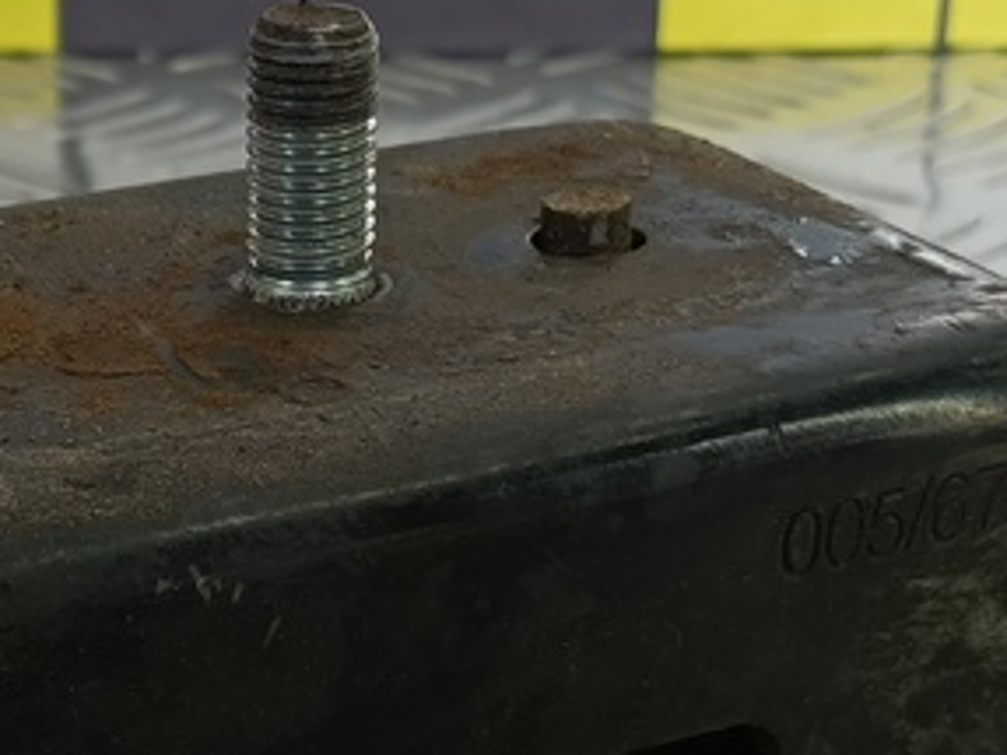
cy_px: 808
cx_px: 270
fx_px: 2384
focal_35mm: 82
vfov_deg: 17.4
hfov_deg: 23.6
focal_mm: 4.11
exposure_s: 1/100
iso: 106
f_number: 1.6
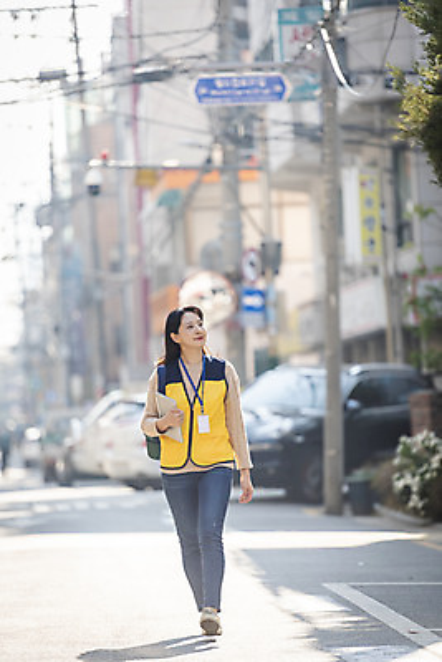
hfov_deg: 6.9
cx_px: 221
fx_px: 3680
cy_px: 331
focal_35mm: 200
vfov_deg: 10.3
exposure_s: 1/800
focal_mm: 200
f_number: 2.8
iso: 160
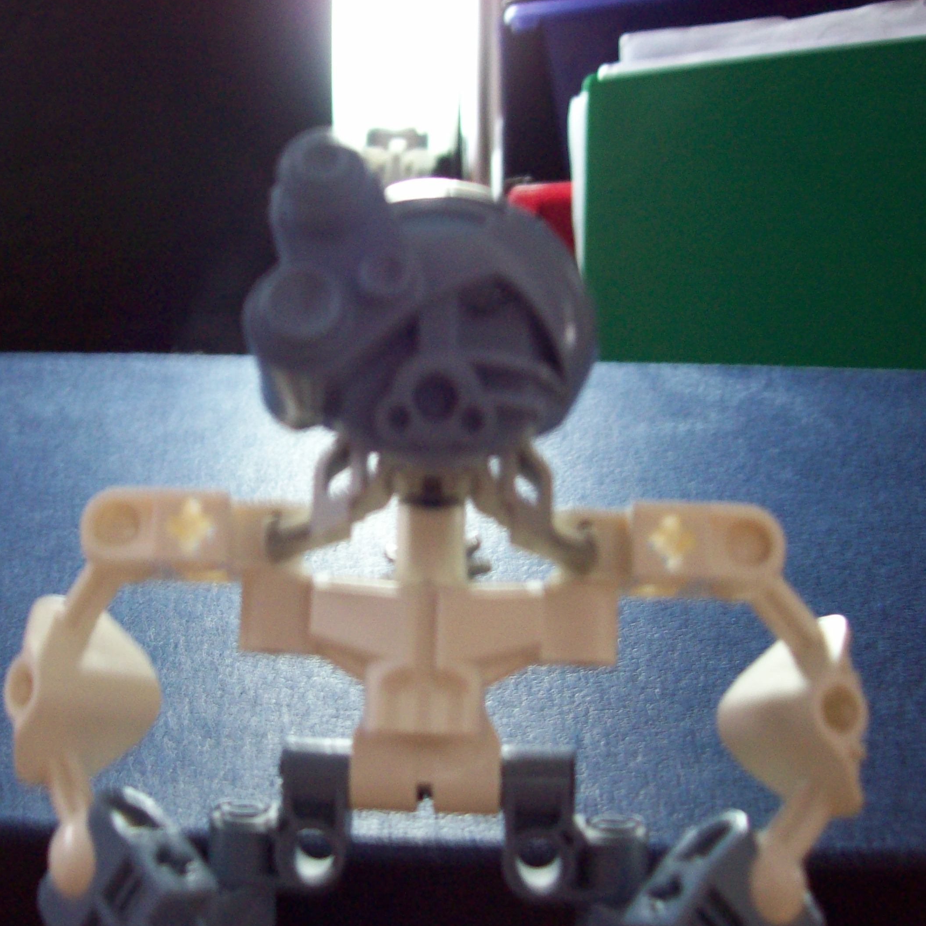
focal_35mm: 43
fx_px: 1301
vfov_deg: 39.2
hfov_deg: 38.9
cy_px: 465
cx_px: 344
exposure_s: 1/18.8
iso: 160
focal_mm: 6
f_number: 2.7
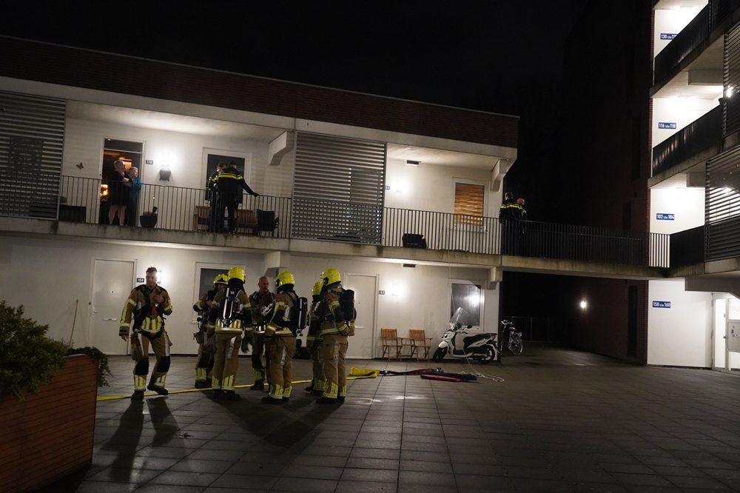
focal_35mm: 35
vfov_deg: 37.8
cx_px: 370
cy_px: 246
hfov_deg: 54.5
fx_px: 719
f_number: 4
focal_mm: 35
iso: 12800
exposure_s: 1/50
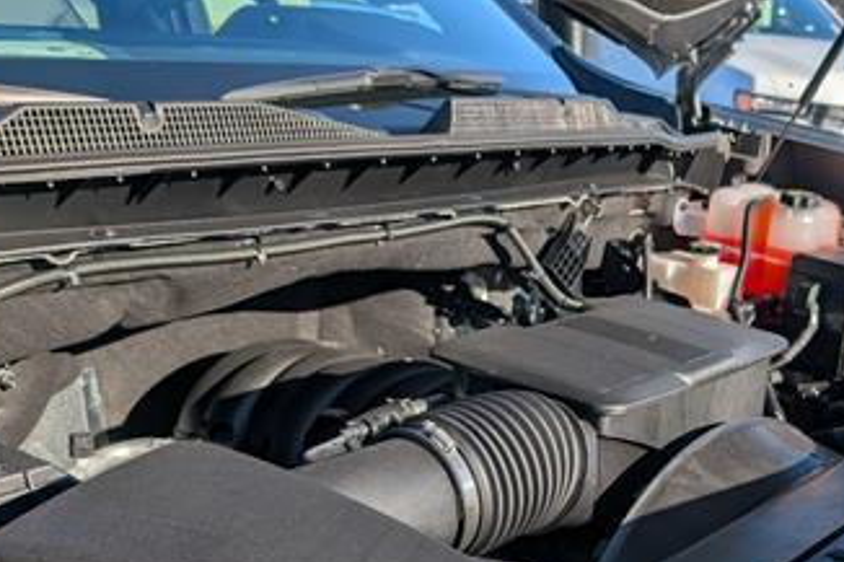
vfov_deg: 26.5
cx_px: 751
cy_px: 515
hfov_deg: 37.8
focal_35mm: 49
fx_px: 1148
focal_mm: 6.9
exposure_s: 1/1000
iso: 21
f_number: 1.68
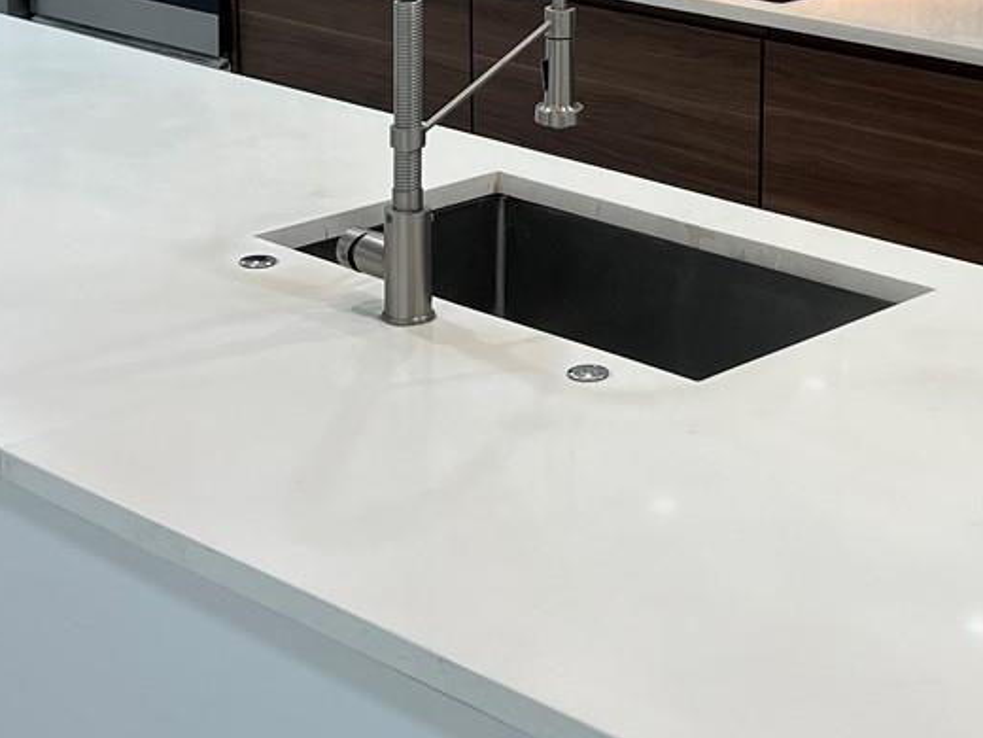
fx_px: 2272
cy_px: -4
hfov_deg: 24.3
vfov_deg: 18.0
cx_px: 684
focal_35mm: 80
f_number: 1.5
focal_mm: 5.7
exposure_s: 1/120
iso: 64
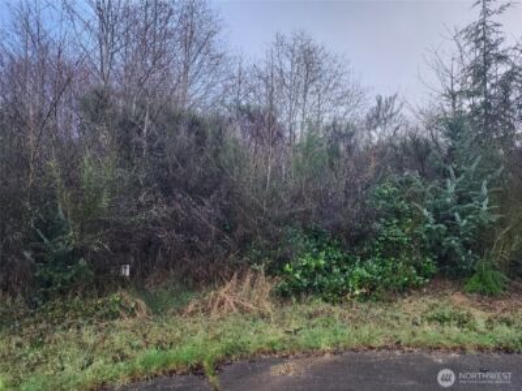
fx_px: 347
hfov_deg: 73.9
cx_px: 261
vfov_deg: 58.9
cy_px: 196
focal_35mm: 23
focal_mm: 6.4
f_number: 1.8
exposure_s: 1/180
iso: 125
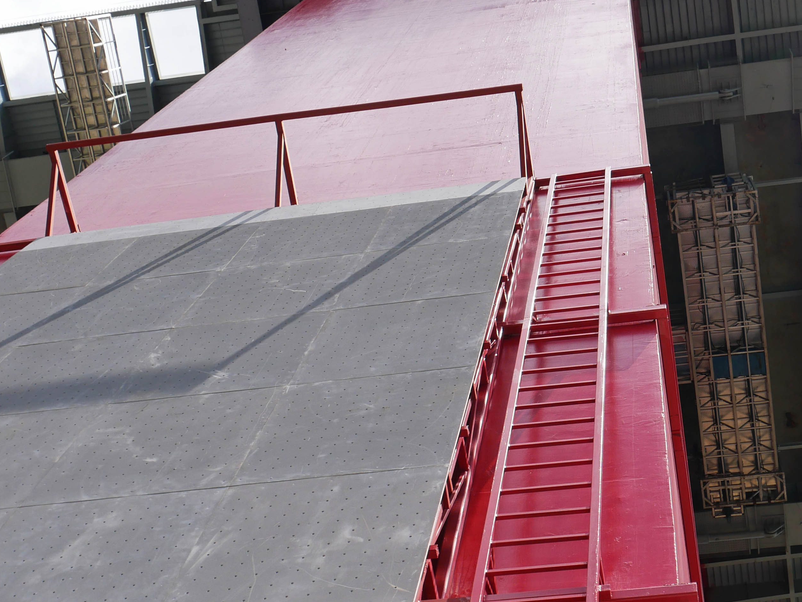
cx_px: 554
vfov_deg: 28.5
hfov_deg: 37.0
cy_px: 250
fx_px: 1182
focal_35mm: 51
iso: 200
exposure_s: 1/500
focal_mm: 14
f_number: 8
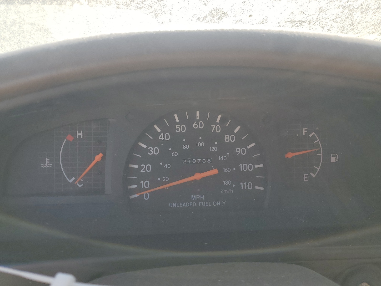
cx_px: 190
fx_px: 286
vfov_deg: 53.1
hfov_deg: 67.3
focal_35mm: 26
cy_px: 143
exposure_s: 1/667
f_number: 1.5
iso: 50
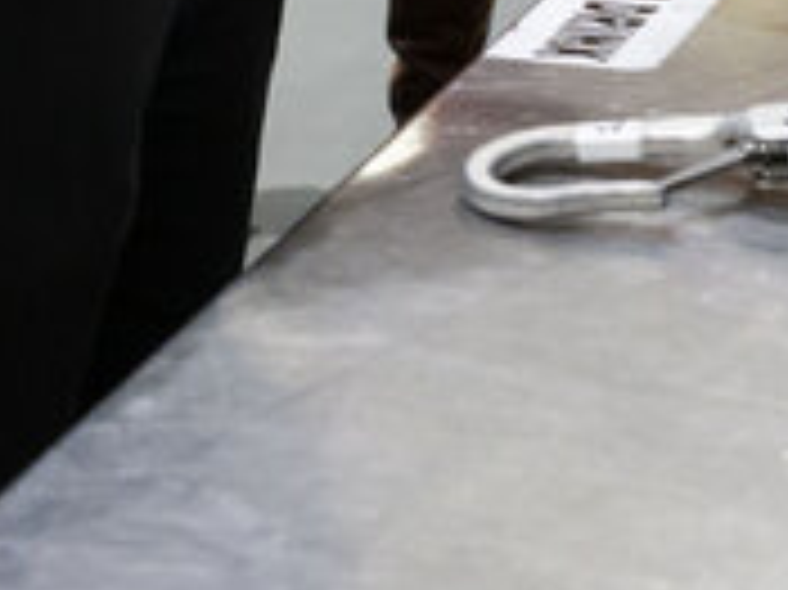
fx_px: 3594
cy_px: -793
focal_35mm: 158
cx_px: 162
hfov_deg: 12.5
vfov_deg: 8.6
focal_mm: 30
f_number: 4
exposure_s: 1/80
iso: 3200
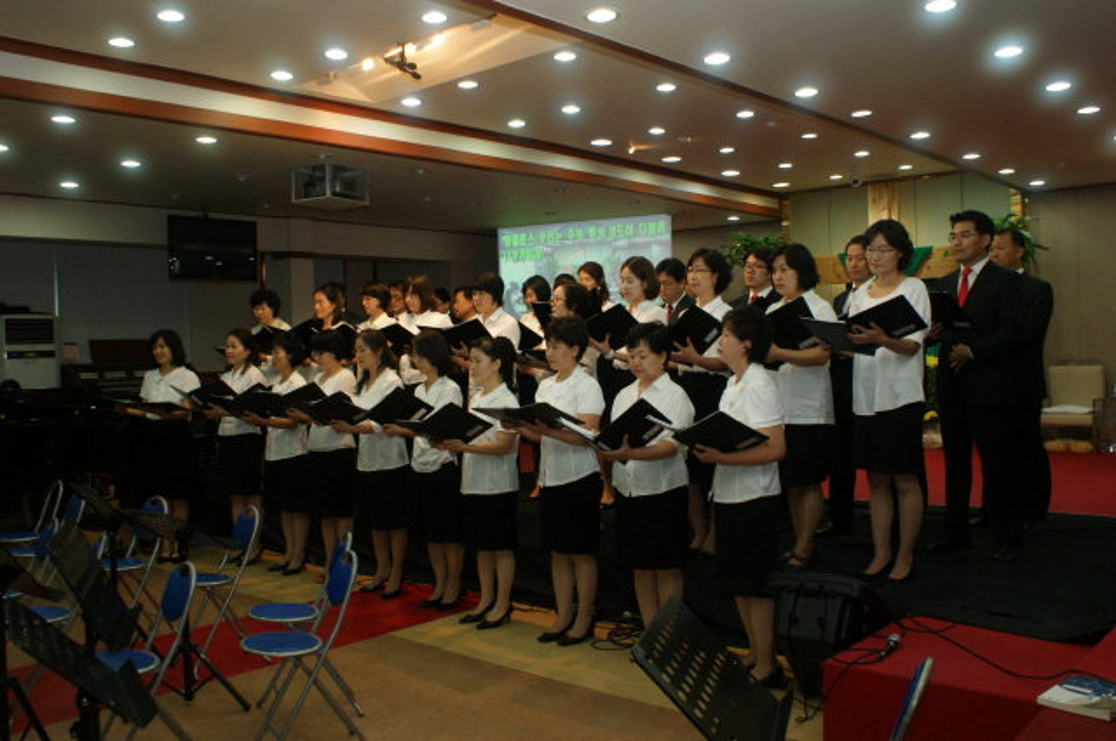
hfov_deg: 62.0
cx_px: 558
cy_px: 370
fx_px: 929
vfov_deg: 43.5
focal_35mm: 30
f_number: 5.6
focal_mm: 20
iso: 400
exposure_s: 1/60
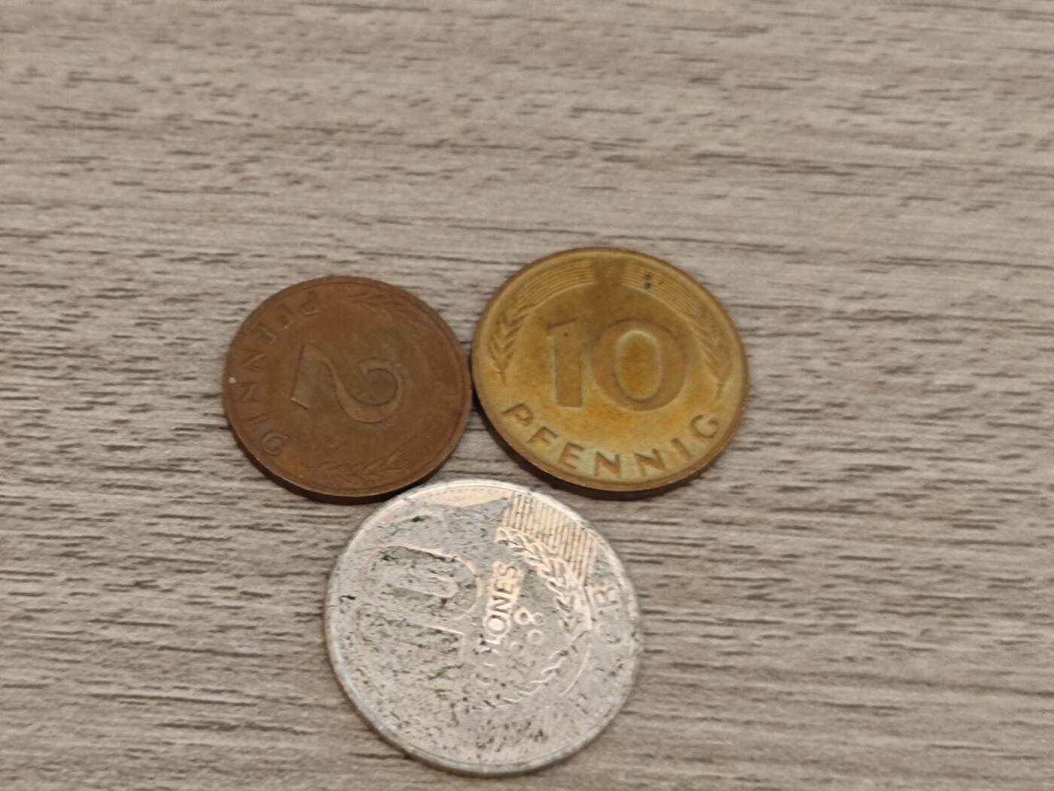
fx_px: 2284
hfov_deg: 26.0
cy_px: 396
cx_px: 527
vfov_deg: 19.6
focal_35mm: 75
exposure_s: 1/38.1
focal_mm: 8.7
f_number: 1.9
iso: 640
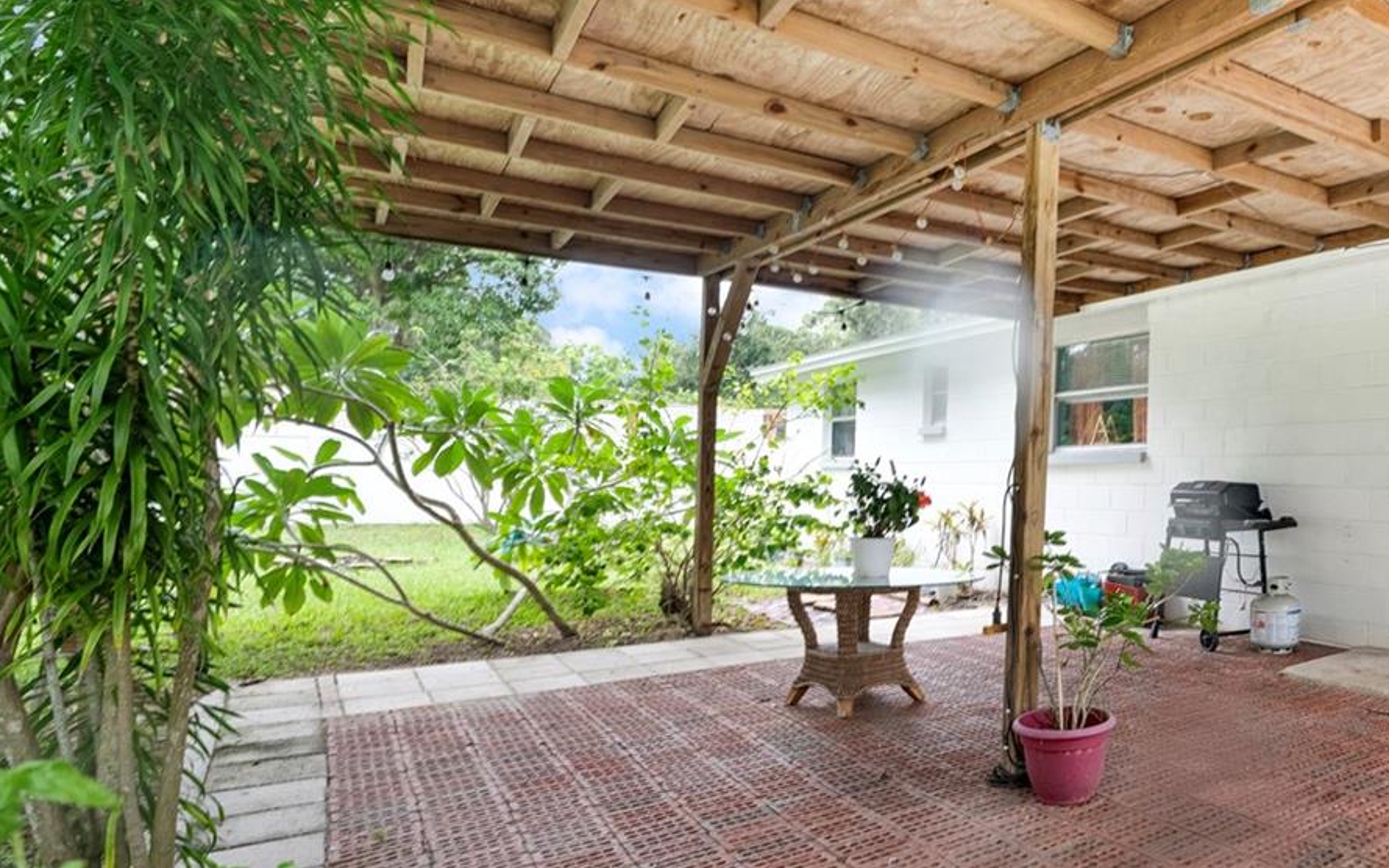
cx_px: 1186
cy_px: 529
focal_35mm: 22
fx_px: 833
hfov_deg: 68.6
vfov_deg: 54.6
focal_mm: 12
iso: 800
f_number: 4.5
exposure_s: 1/80
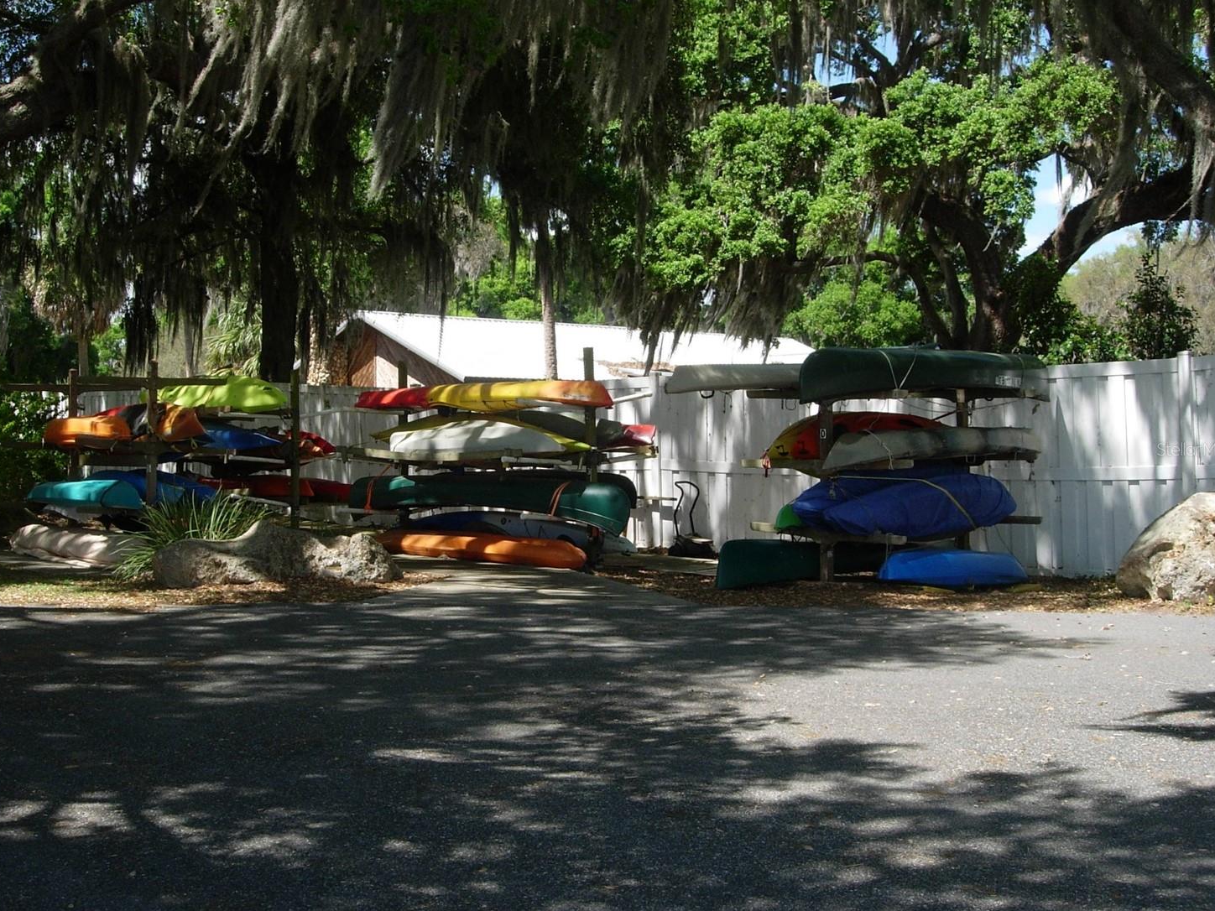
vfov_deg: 34.3
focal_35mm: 42
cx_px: 565
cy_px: 449
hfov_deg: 44.8
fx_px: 1474
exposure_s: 1/342
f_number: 4.8
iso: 79
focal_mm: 7.8
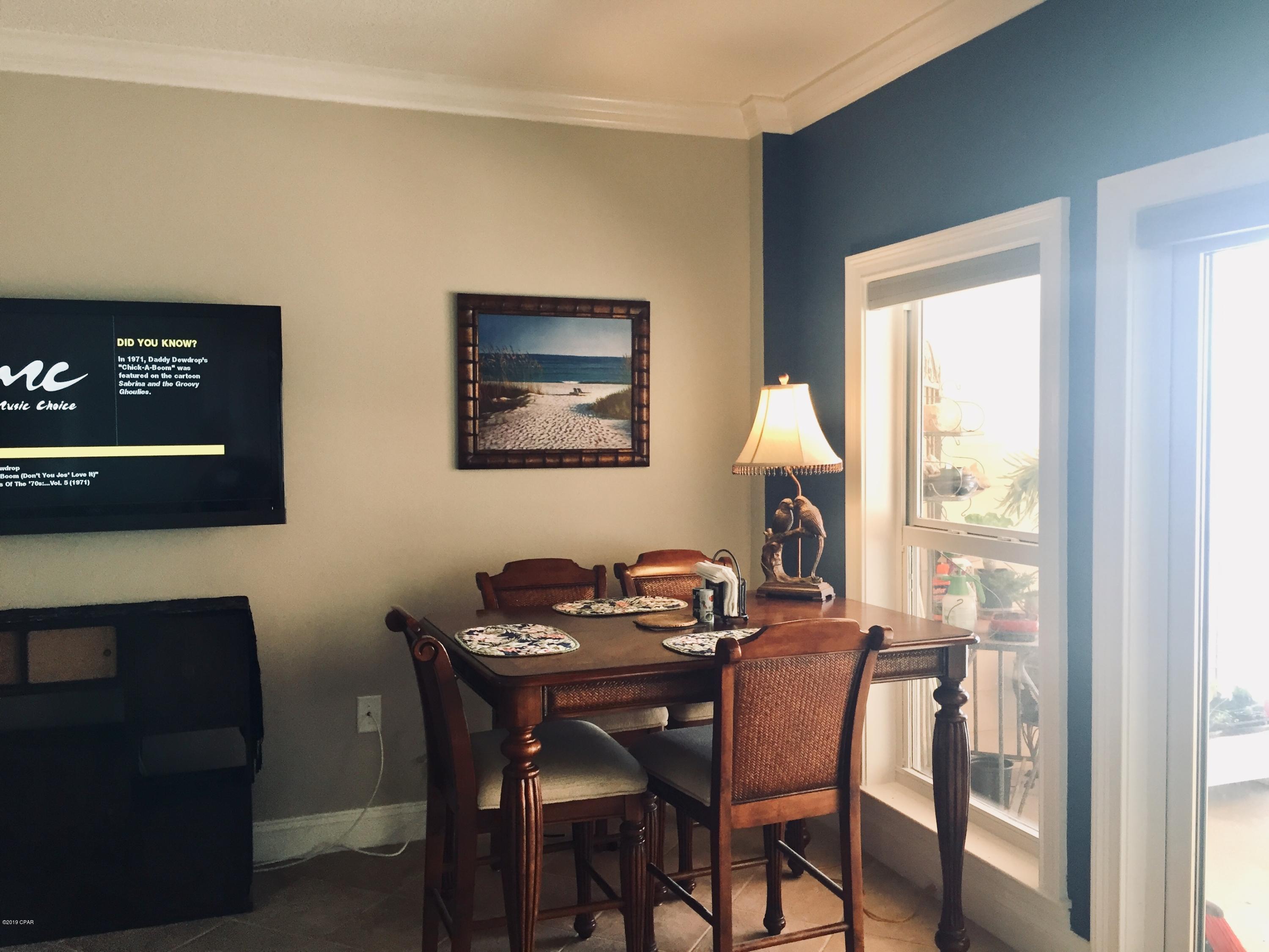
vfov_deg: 48.2
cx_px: 634
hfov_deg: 61.7
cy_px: 476
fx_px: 1063
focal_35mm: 29
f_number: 2.2
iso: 32
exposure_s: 1/30
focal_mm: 4.15
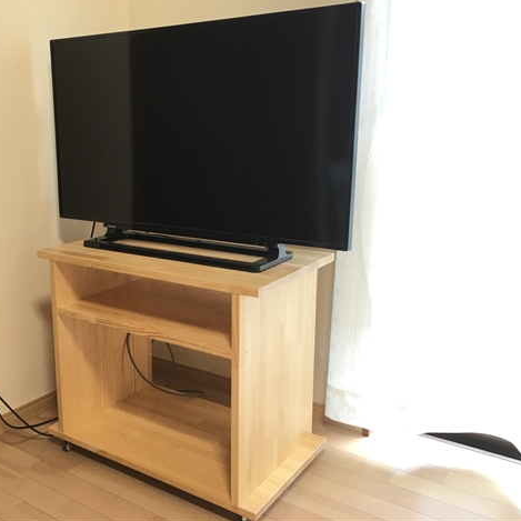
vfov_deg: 47.2
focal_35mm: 35
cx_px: 180
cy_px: 256
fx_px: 596
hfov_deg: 46.6
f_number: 2.2
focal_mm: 4.15
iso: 32
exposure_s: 1/15
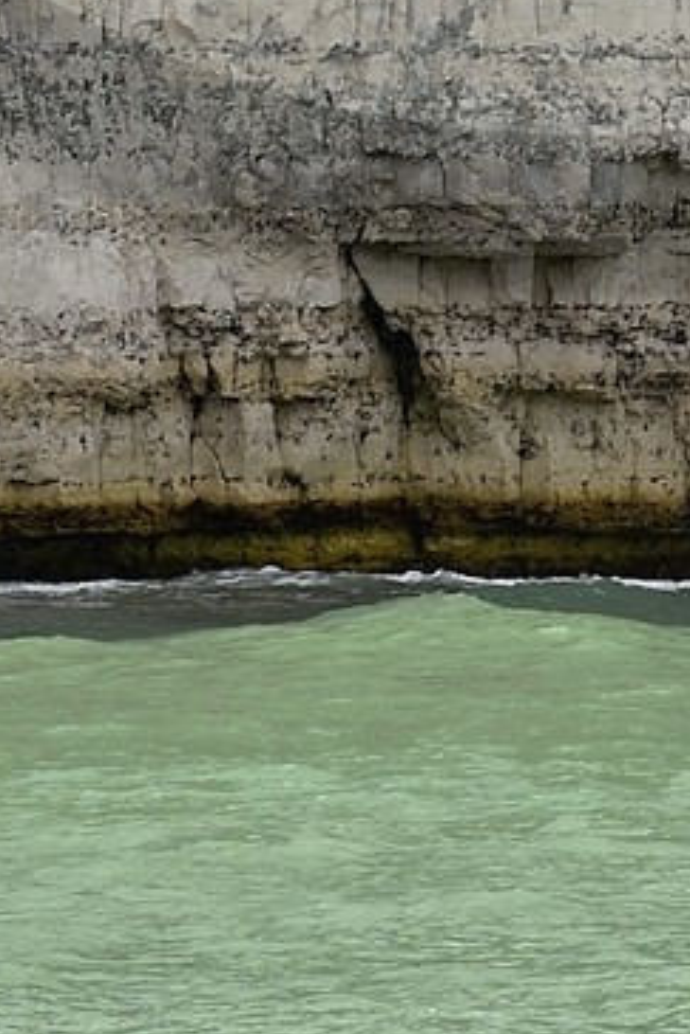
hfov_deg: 1.5
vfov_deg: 2.2
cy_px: -1040
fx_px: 26509
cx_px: 602
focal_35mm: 923
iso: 200
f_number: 10
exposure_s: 1/250
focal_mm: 140
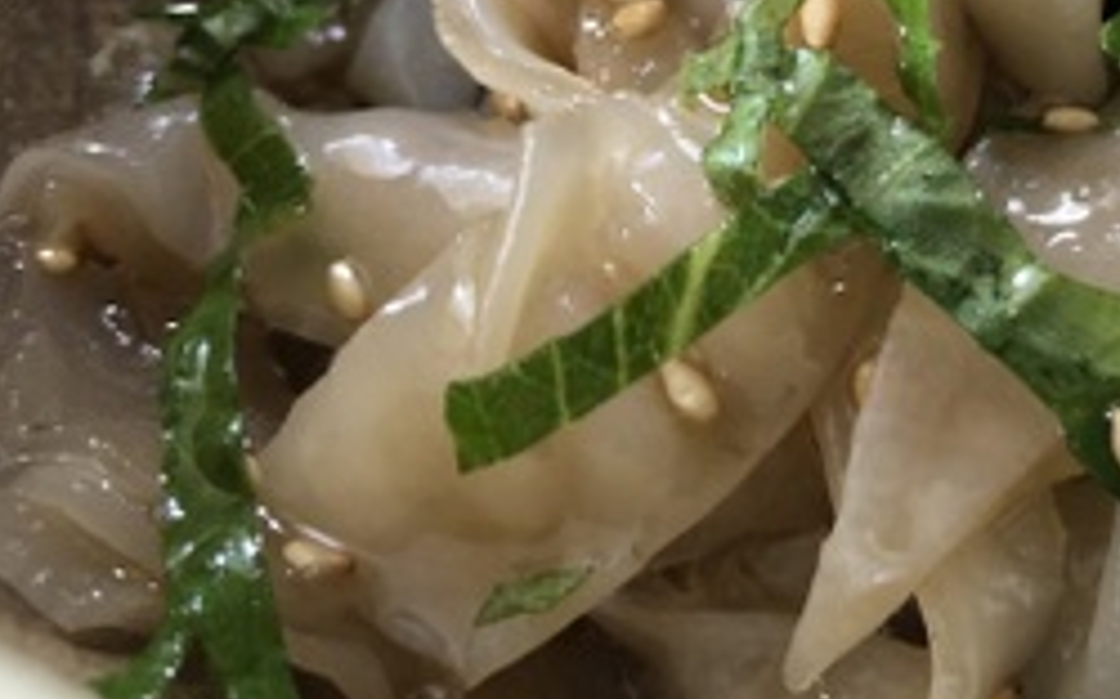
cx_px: 918
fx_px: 1739
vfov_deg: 22.2
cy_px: 67
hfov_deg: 34.5
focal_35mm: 57
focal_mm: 3.99
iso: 100
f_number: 1.8
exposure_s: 1/12
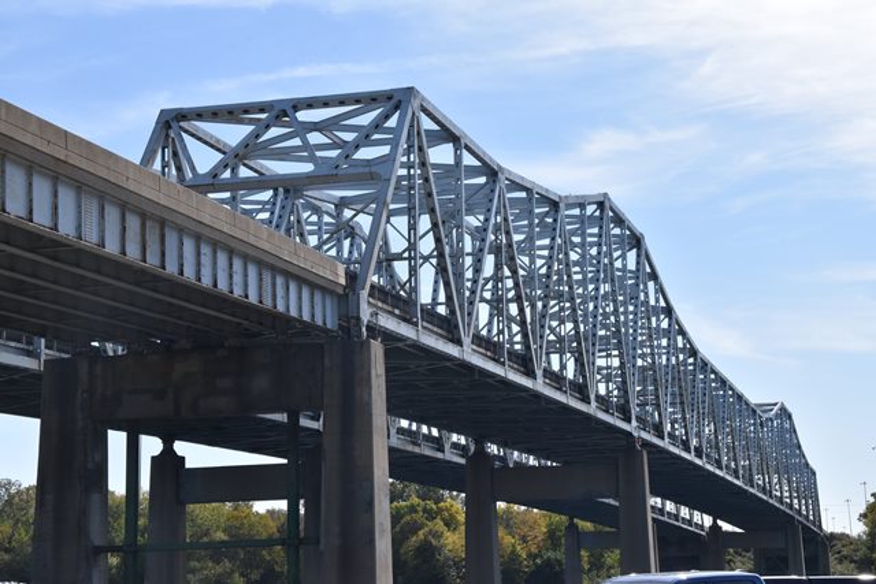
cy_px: 292
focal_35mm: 72
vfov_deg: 18.9
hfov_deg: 28.1
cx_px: 438
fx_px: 1752
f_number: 13
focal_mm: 48
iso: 800
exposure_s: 1/640
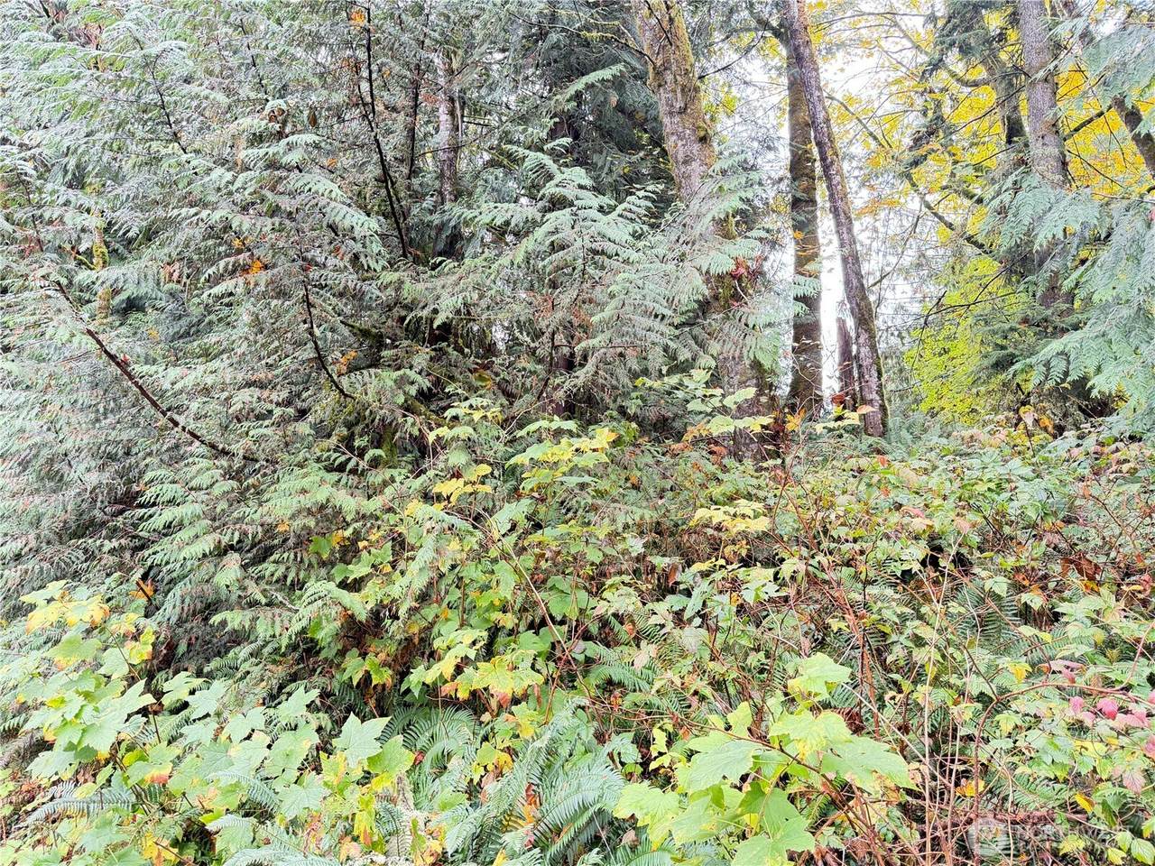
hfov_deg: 71.6
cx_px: 578
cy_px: 433
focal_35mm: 24
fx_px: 801
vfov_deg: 56.8
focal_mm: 6.76
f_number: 1.78
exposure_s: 1/60
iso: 250
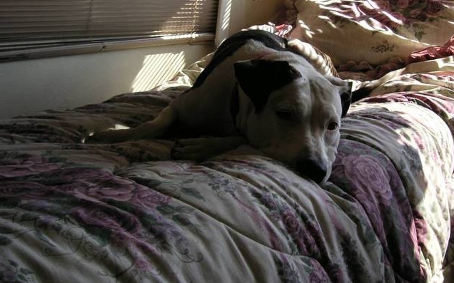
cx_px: 269
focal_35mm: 50
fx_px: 618
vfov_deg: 25.7
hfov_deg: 40.2
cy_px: 103
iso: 50
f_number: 2.8
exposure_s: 1/125
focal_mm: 6.1
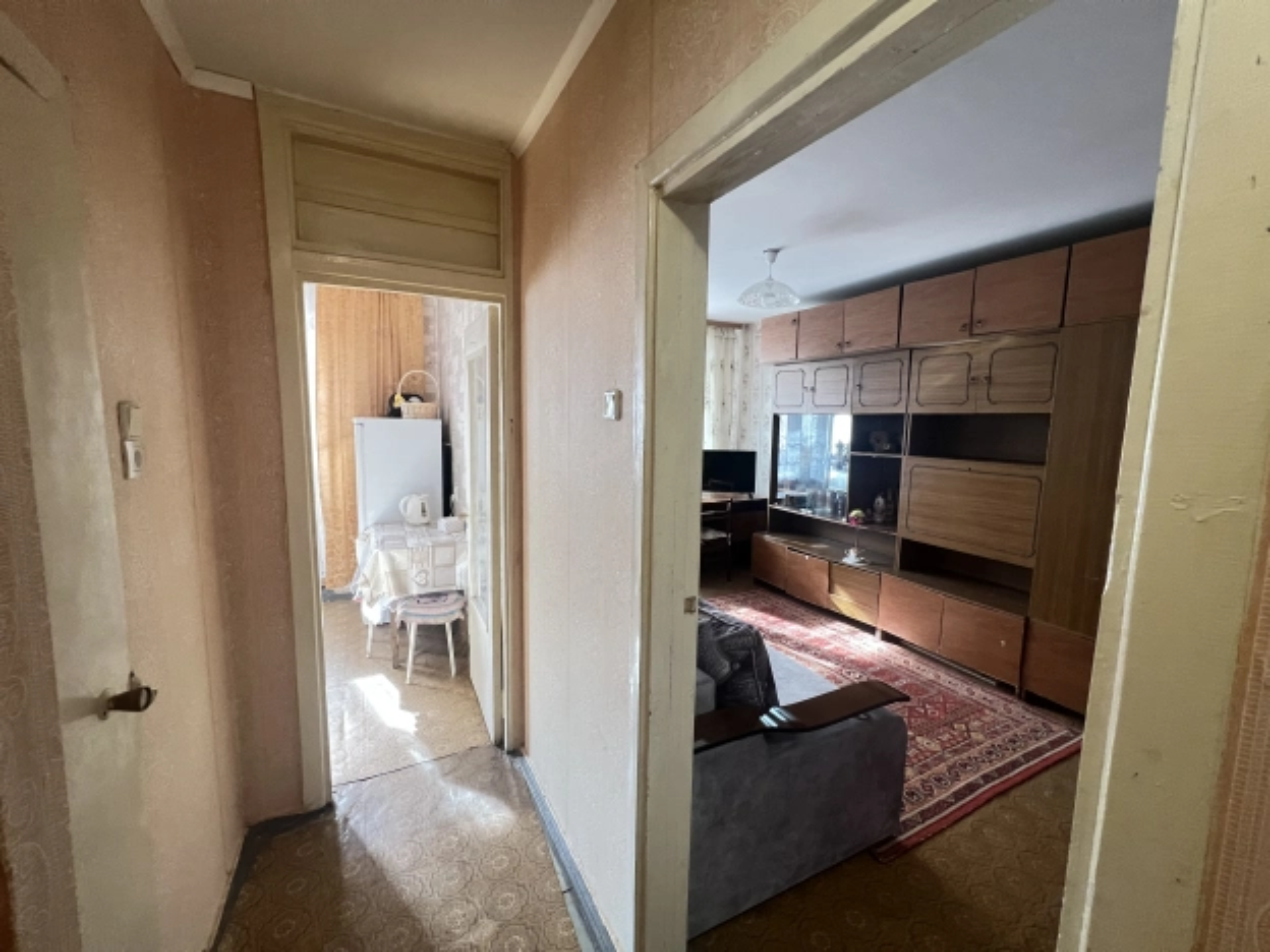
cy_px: 476
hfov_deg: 106.2
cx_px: 635
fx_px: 477
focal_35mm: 13
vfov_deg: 89.9
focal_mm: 1.57
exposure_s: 1/60
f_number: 1.8
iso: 500
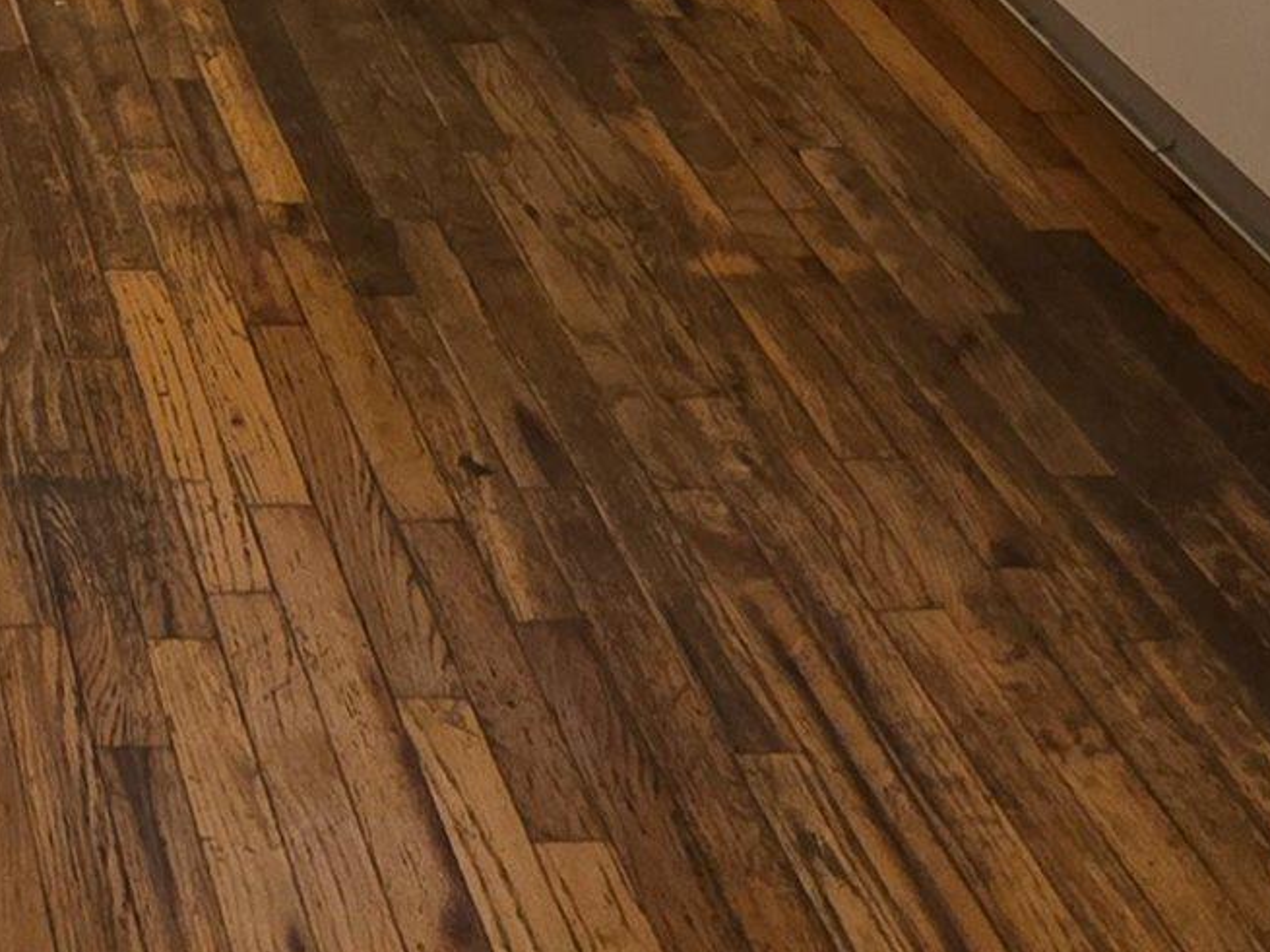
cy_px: -847
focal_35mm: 61
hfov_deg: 27.2
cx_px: -322
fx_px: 2238
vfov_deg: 18.1
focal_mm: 2.2
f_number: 1.9
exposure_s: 1/60
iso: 160
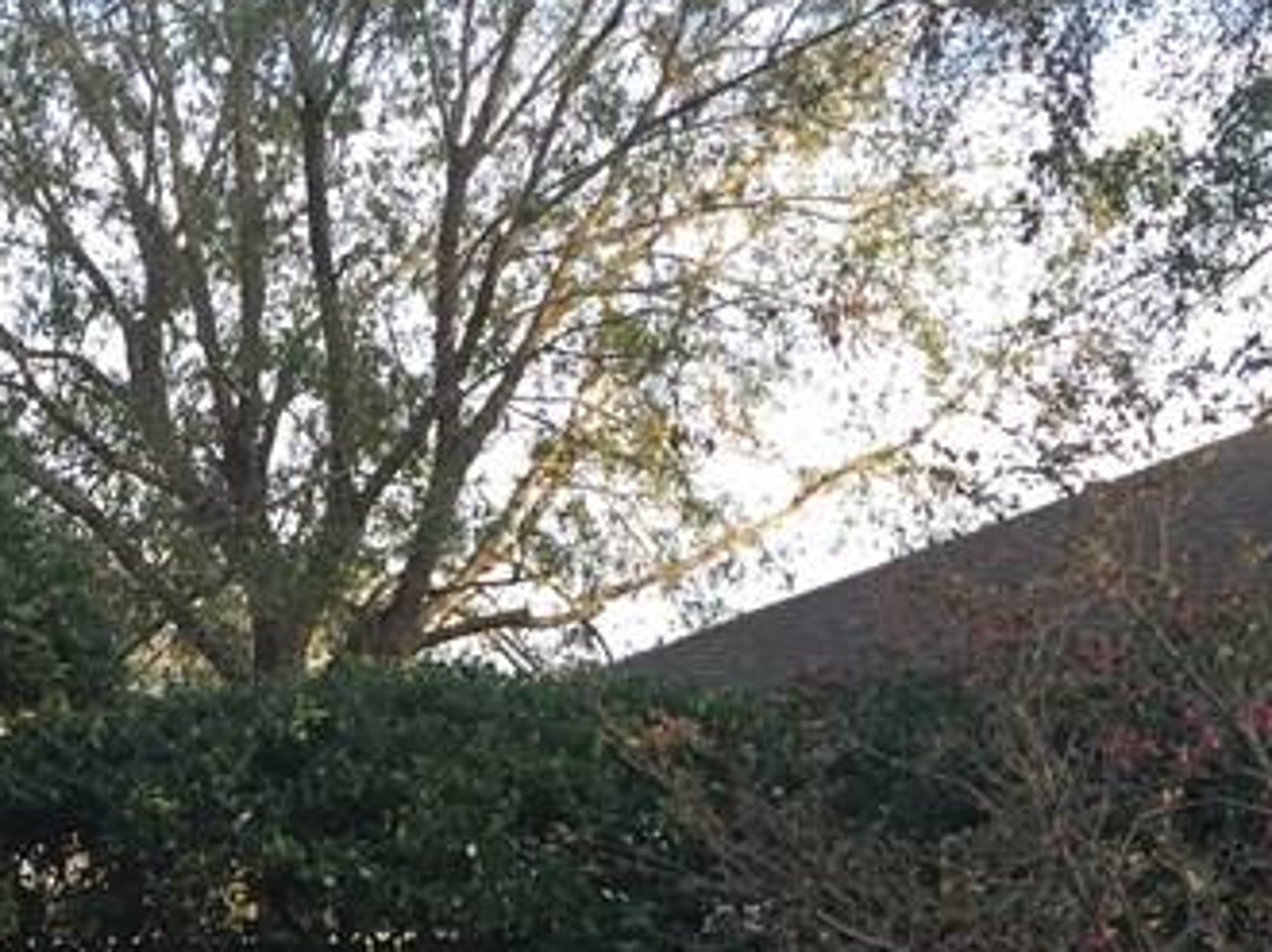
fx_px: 3305
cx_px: 46
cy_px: 1241
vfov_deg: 15.6
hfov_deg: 21.2
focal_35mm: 90
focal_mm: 4.15
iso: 32
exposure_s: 1/169
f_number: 2.2
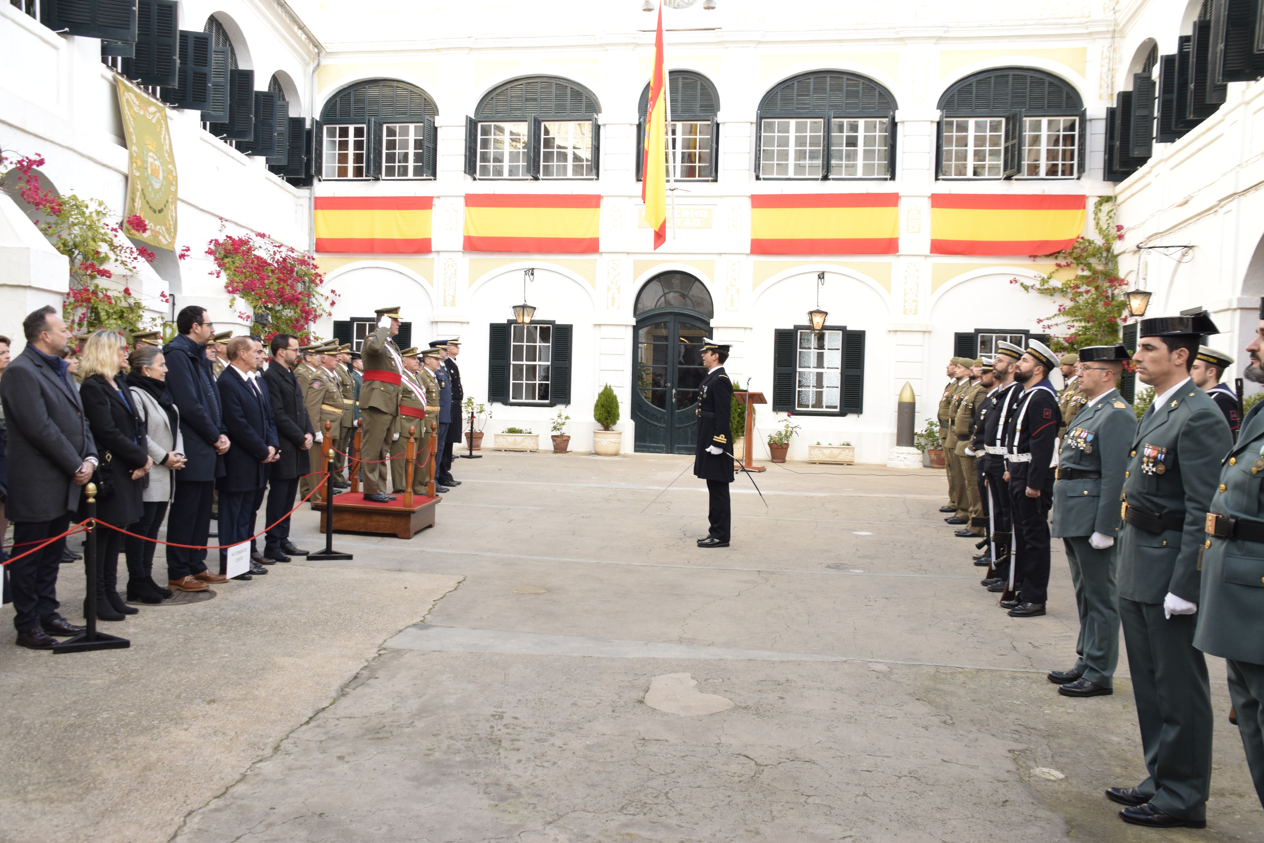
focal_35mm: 33
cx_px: 632
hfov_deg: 57.2
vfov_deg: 40.0
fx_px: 1159
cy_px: 422
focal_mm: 22
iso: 800
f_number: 8
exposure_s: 1/160
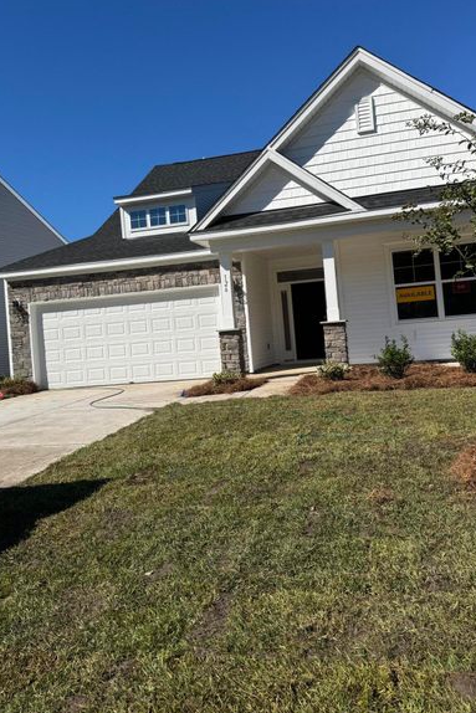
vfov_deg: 63.4
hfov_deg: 45.0
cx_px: 245
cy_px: 311
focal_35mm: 29
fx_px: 575
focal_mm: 6.76
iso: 80
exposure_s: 1/6410
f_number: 1.78
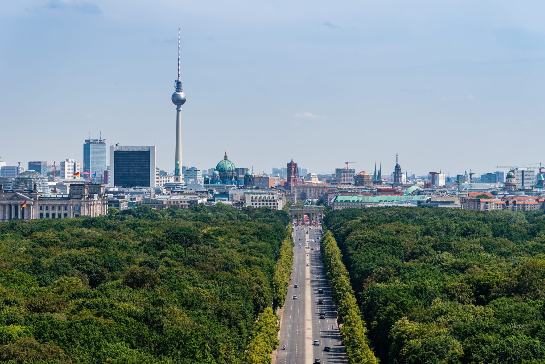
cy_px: 182
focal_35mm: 120
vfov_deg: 11.4
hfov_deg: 17.1
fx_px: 1817
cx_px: 272
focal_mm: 120
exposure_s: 1/250
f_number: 8
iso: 100
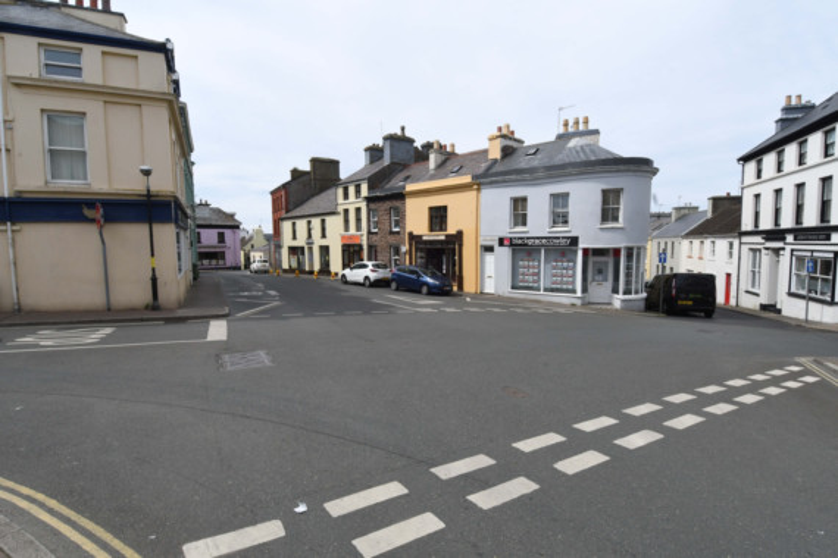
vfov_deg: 67.4
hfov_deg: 90.0
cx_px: 419
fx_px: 419
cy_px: 279
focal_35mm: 18
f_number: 14
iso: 1000
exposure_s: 1/640
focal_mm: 12
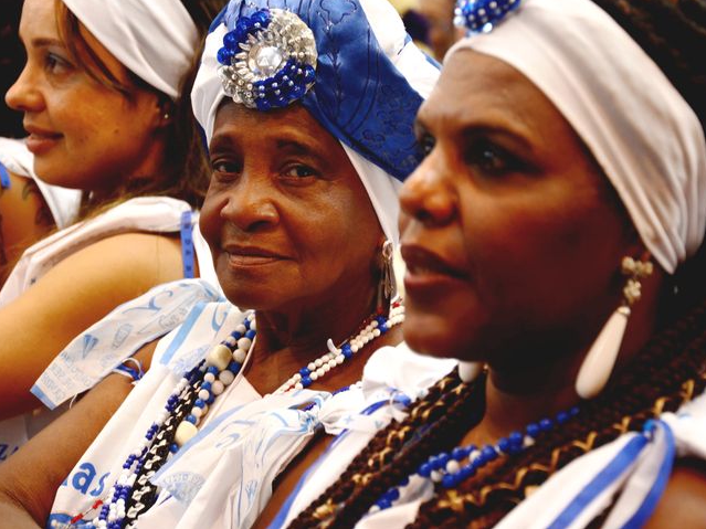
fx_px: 2519
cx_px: 347
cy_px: 263
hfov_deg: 16.0
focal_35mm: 124
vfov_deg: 12.0
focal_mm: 75
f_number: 5.3
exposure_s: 1/6
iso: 400
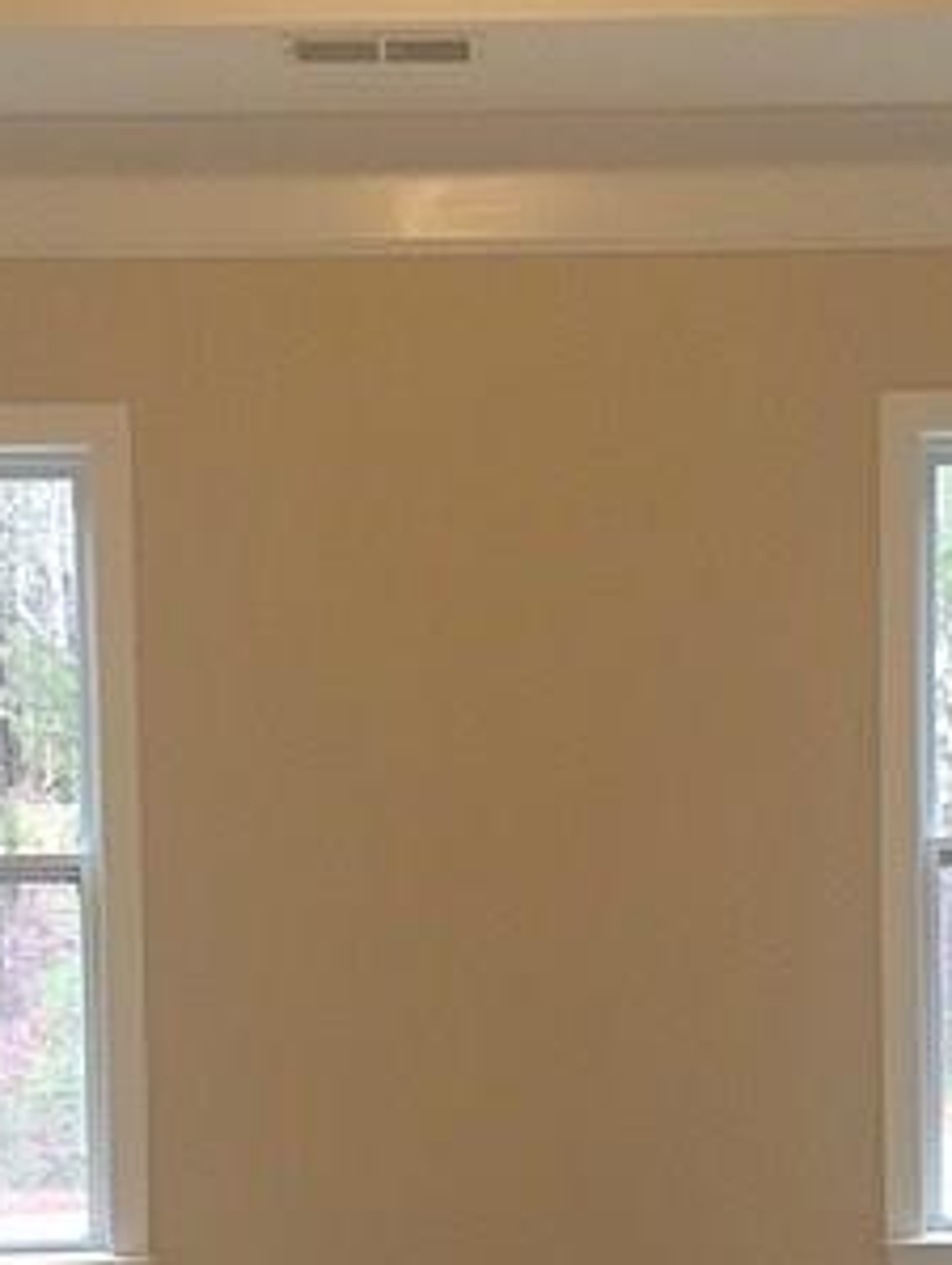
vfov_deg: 30.7
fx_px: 2269
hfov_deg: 23.7
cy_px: 939
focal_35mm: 62
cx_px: 520
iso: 80
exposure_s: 1/30
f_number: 2.2
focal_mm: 4.15
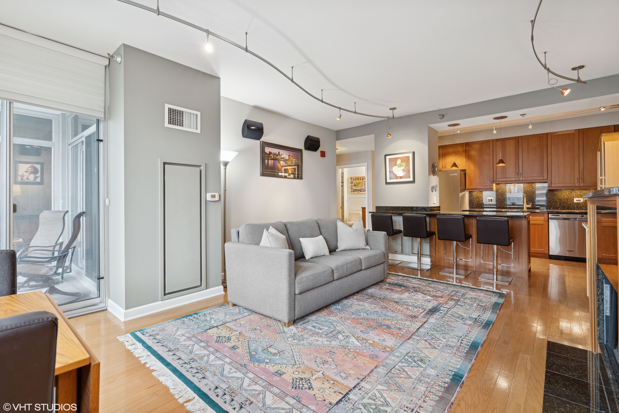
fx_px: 275
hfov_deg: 96.7
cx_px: 310
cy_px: 206
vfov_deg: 73.7
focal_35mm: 16
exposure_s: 1/3
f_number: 8
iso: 320
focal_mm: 16
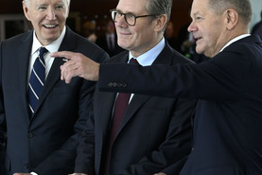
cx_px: 90
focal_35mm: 182
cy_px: 79
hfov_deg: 11.3
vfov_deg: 7.6
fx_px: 1325
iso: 4000
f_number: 7.1
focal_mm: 112
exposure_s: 1/640
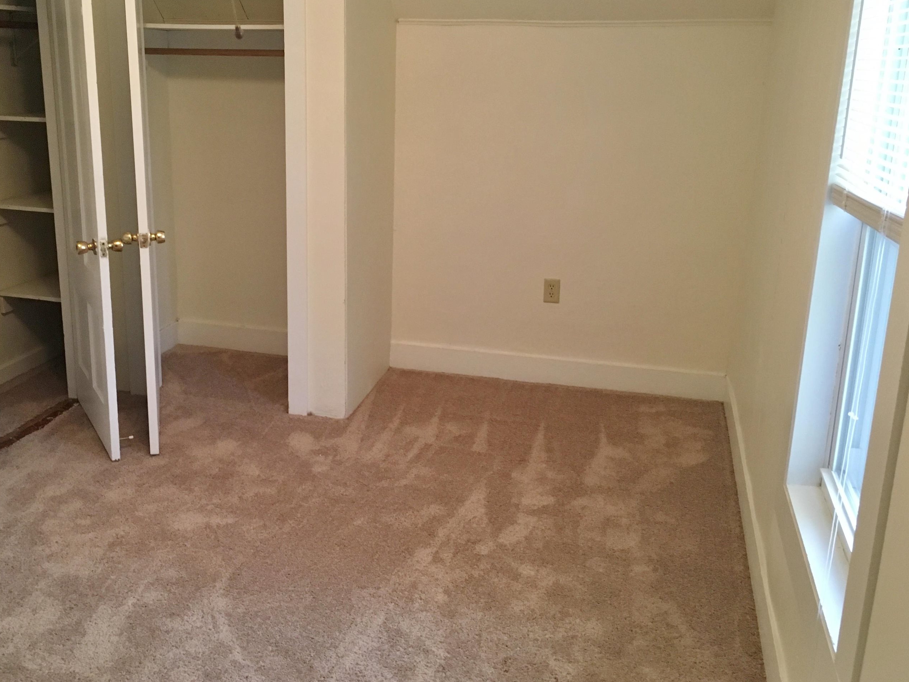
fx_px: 919
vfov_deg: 40.6
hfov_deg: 52.4
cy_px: 301
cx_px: 379
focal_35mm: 35
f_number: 2.2
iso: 200
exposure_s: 1/24
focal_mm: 4.15
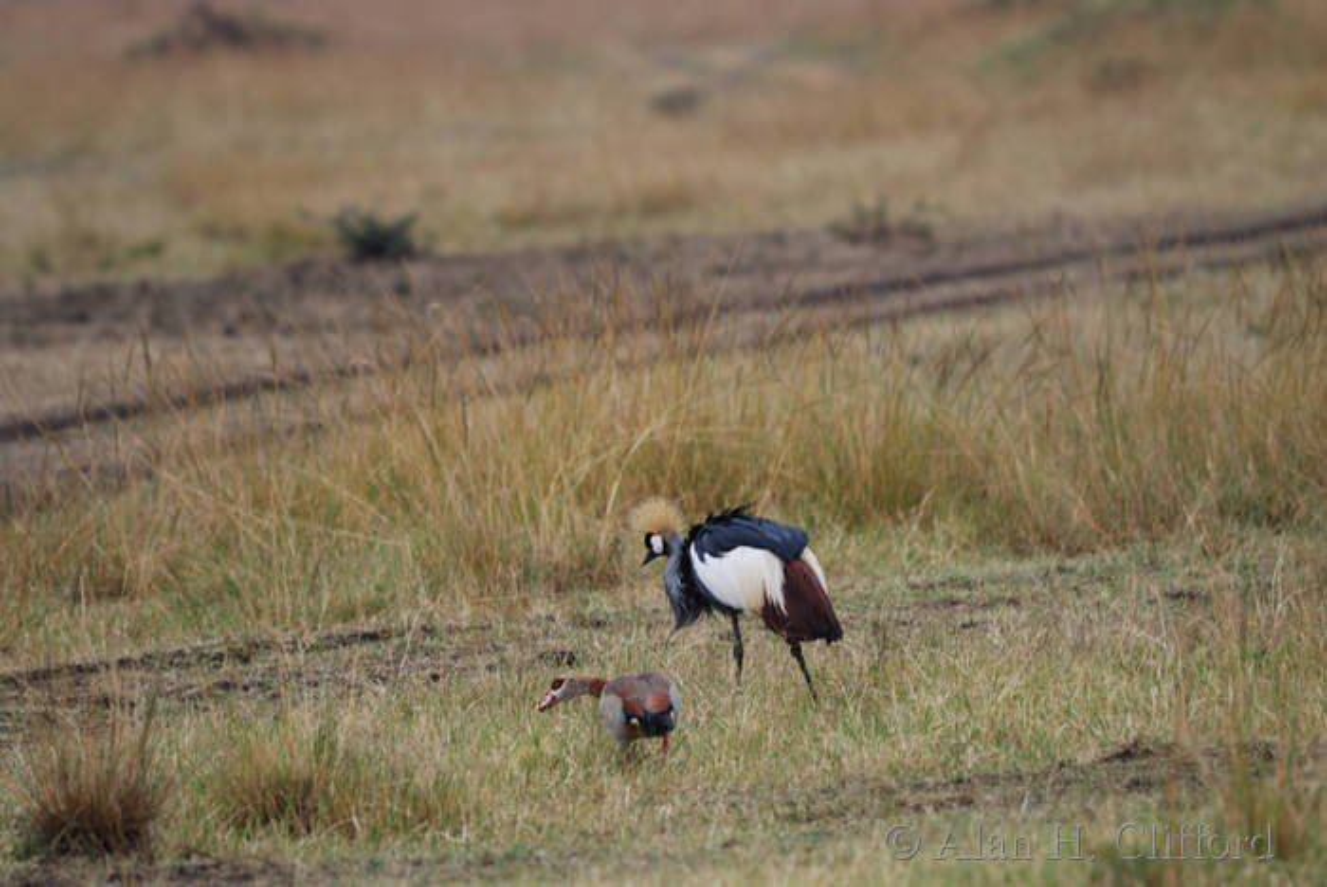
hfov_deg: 3.4
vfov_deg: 2.3
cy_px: 444
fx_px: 22134
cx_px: 664
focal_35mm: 600
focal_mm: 400
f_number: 5.6
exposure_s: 1/160
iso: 180
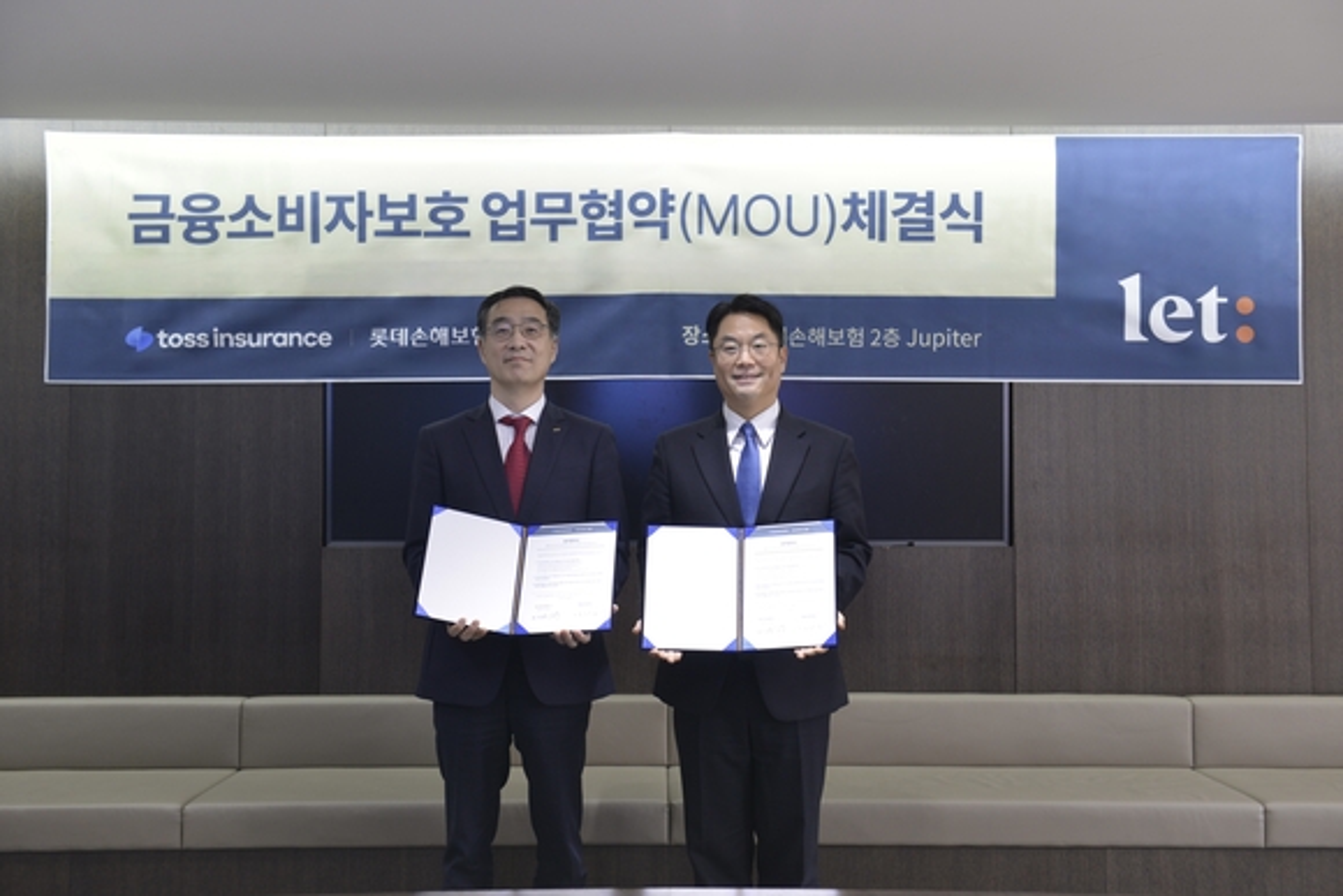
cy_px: 448
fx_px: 1493
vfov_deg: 33.4
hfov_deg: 48.4
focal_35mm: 40
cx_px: 672
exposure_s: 1/40
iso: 1000
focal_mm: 40
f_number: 4.5
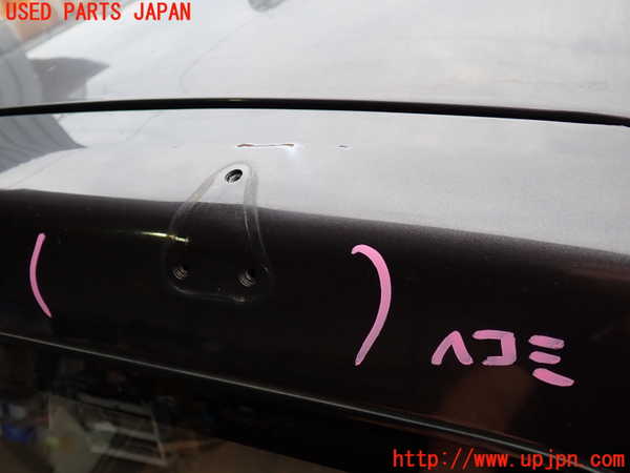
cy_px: 236
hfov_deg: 60.0
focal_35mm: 30
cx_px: 315
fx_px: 546
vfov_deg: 46.8
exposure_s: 1/60
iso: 125
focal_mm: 5.4
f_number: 2.3
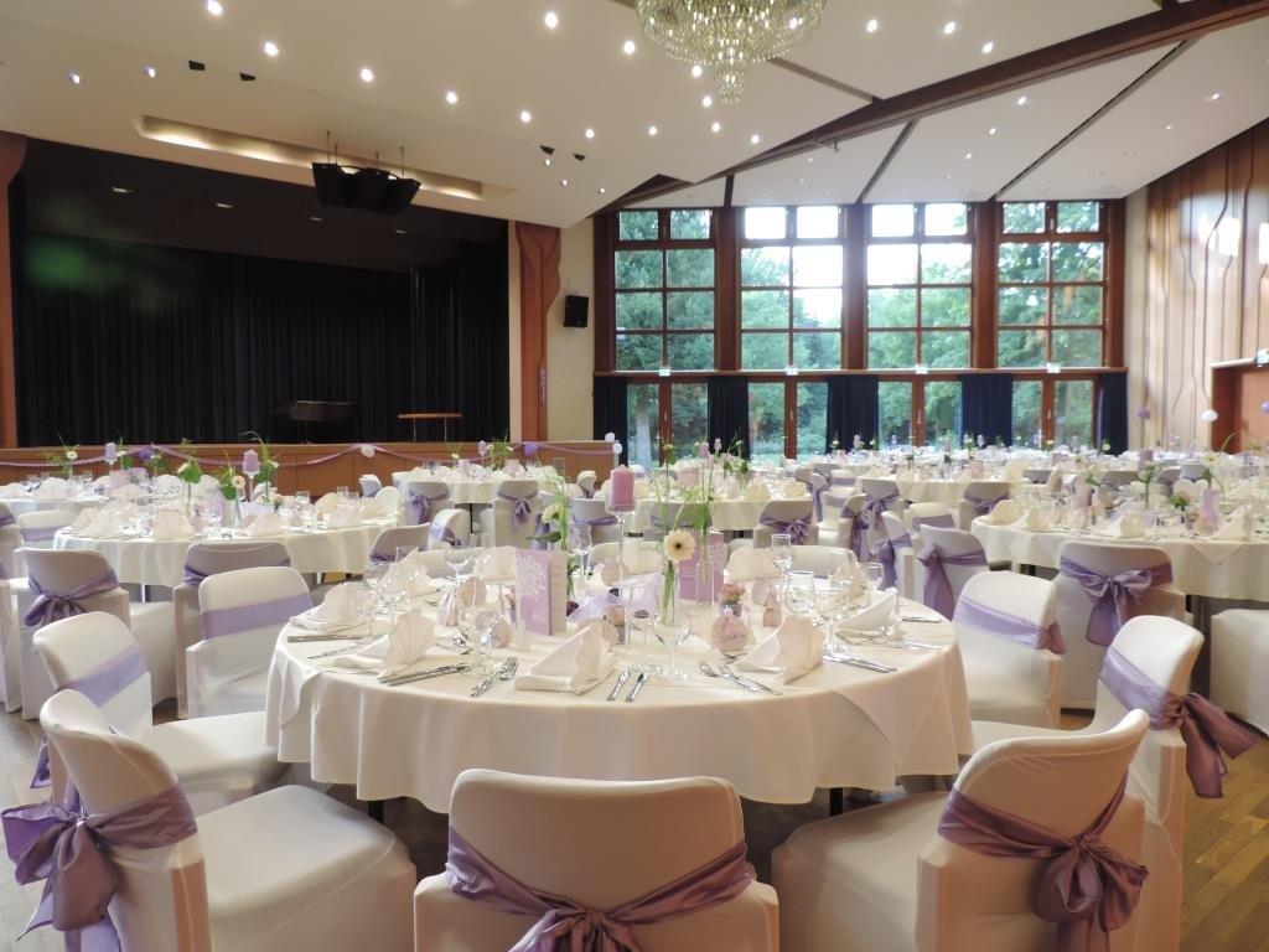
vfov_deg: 56.8
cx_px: 634
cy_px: 476
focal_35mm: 24
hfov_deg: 71.6
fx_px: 880
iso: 220
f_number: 3
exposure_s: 1/30
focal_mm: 4.3
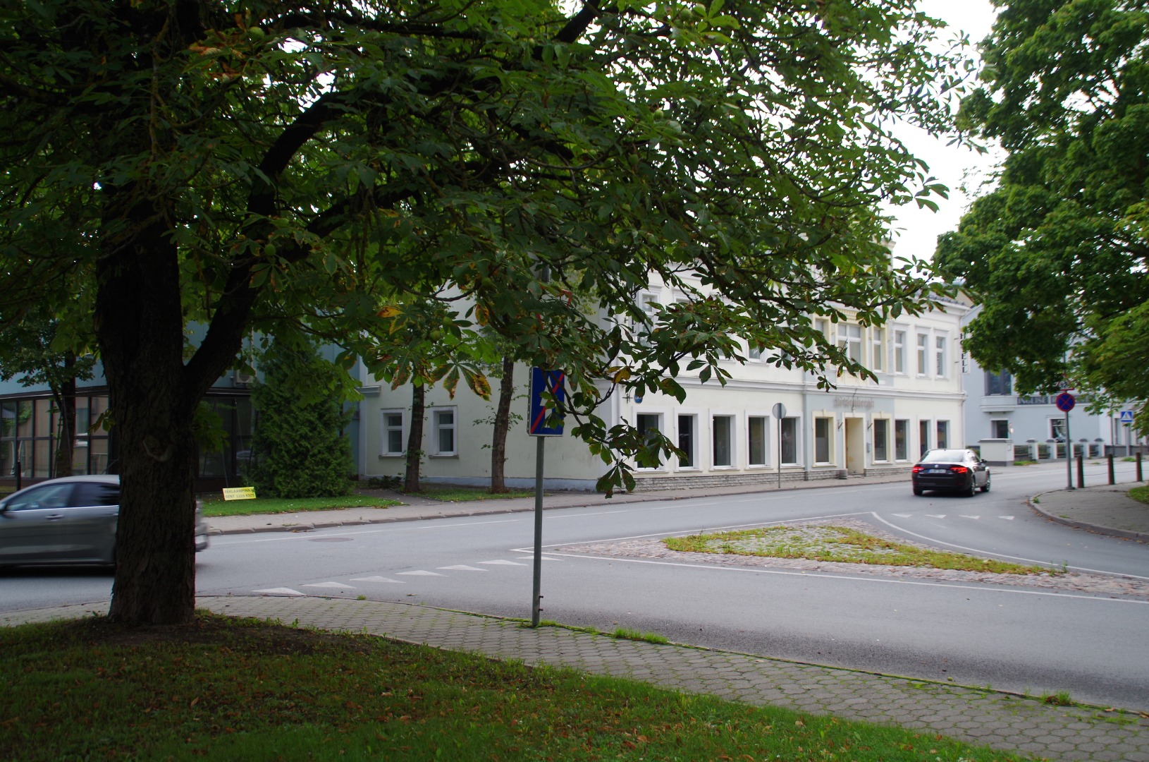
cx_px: 574
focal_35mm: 36
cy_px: 381
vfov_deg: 36.7
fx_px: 1147
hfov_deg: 53.2
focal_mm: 24
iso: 250
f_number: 4
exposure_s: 1/50
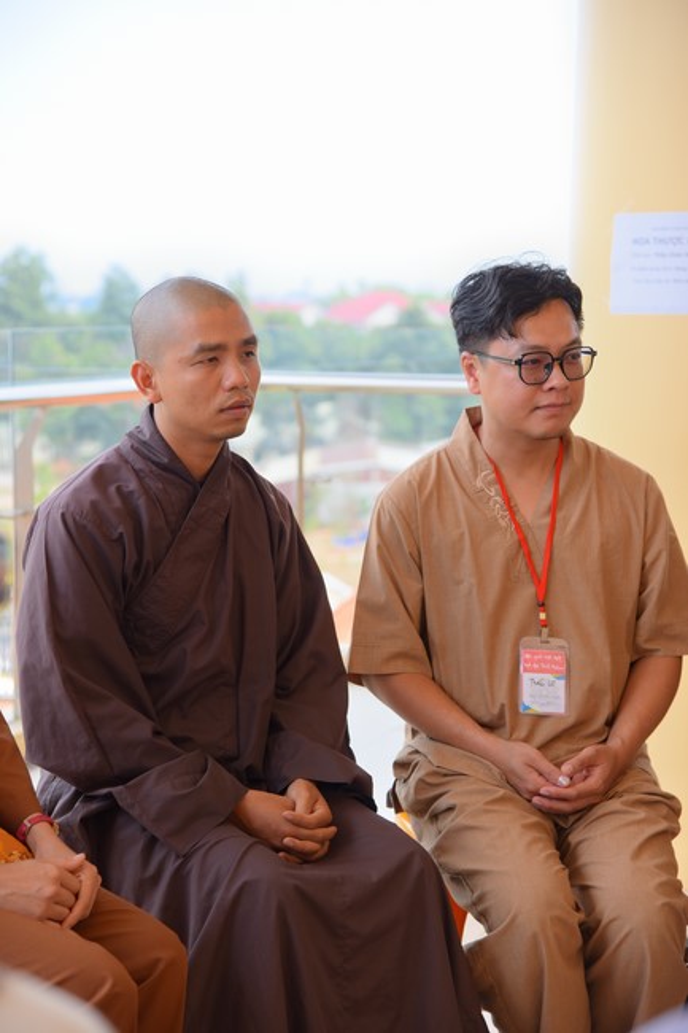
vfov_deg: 24.8
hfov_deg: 16.6
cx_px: 344
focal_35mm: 82
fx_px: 2352
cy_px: 516
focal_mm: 82
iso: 100
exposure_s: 1/125
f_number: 5
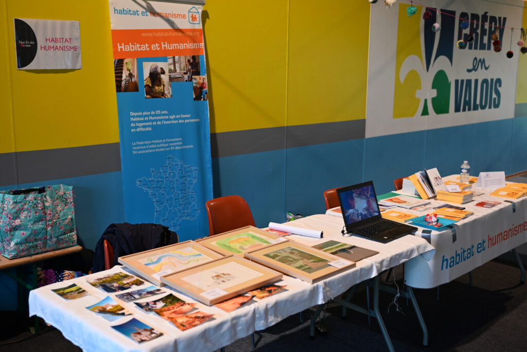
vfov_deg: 33.4
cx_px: 264
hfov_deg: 48.4
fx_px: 586
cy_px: 176
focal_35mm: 40
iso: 800
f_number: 2.8
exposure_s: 1/125
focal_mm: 40
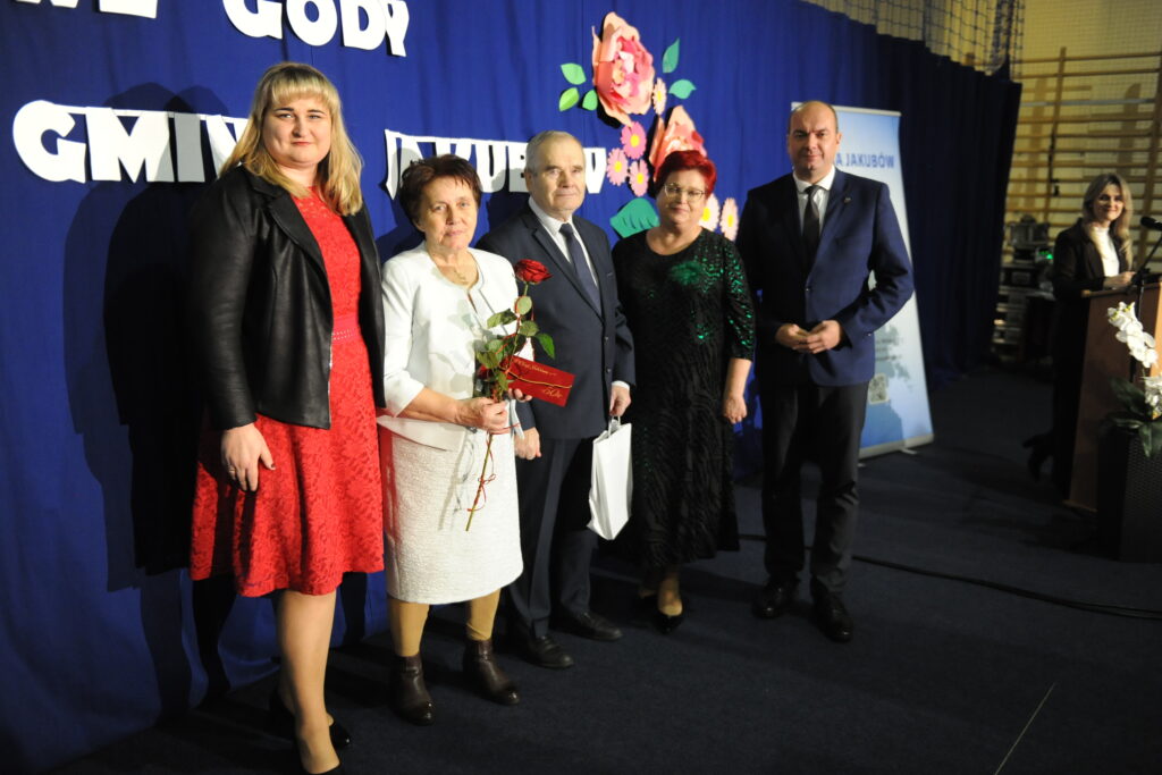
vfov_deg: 41.1
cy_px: 388
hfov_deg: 58.7
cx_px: 581
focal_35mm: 32
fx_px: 1033
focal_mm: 32
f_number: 2.8
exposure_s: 1/160
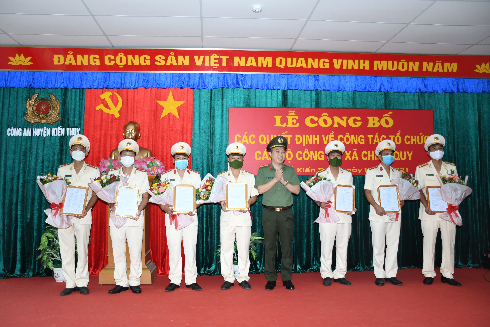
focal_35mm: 30
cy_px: 164
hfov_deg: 61.9
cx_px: 245
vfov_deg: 43.6
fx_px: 408
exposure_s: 1/200
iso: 500
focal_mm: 20
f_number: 4
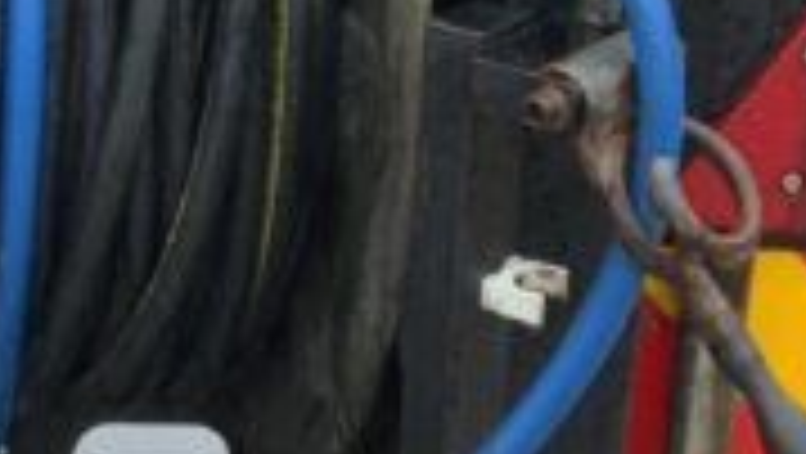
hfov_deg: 11.5
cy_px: -189
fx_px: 3871
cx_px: -315
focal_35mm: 181
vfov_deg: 6.6
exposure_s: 1/122
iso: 40
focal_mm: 3
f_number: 1.8
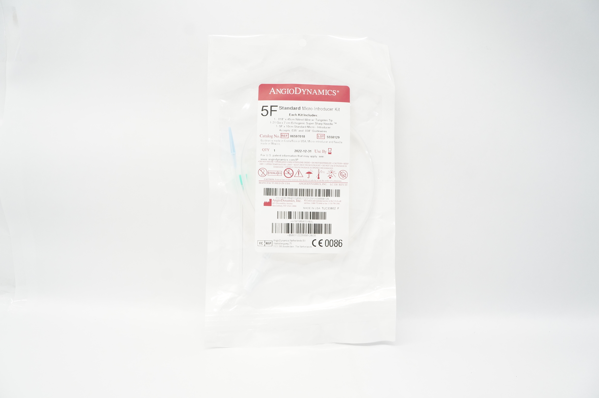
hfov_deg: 67.4
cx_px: 300
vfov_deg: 47.8
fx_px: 449
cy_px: 199
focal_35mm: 27
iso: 800
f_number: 8
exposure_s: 1/40
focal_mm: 18
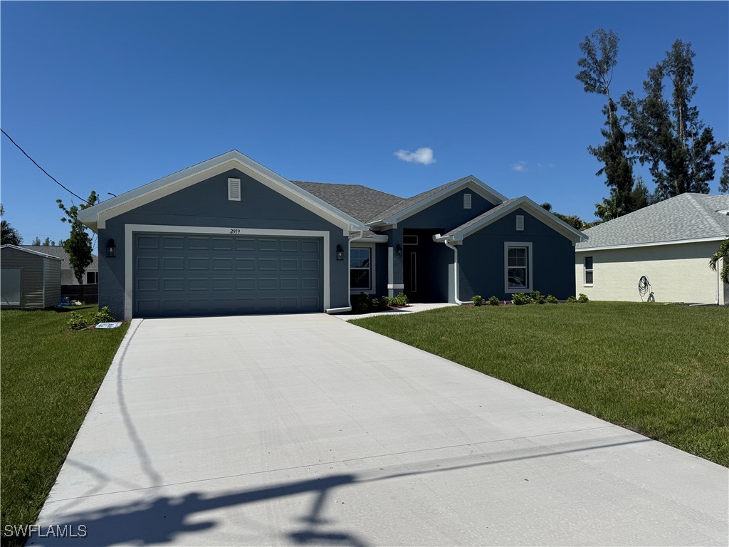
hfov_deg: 71.6
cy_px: 274
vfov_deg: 56.8
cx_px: 364
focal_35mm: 24
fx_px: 505
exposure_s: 1/12346
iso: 80
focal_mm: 6.76
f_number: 1.78
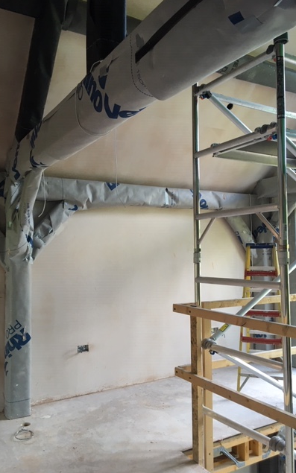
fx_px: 400
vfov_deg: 61.2
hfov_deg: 40.6
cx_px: 147
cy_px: 235
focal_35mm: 31
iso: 50
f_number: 2.2
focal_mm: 4.15
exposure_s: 1/30
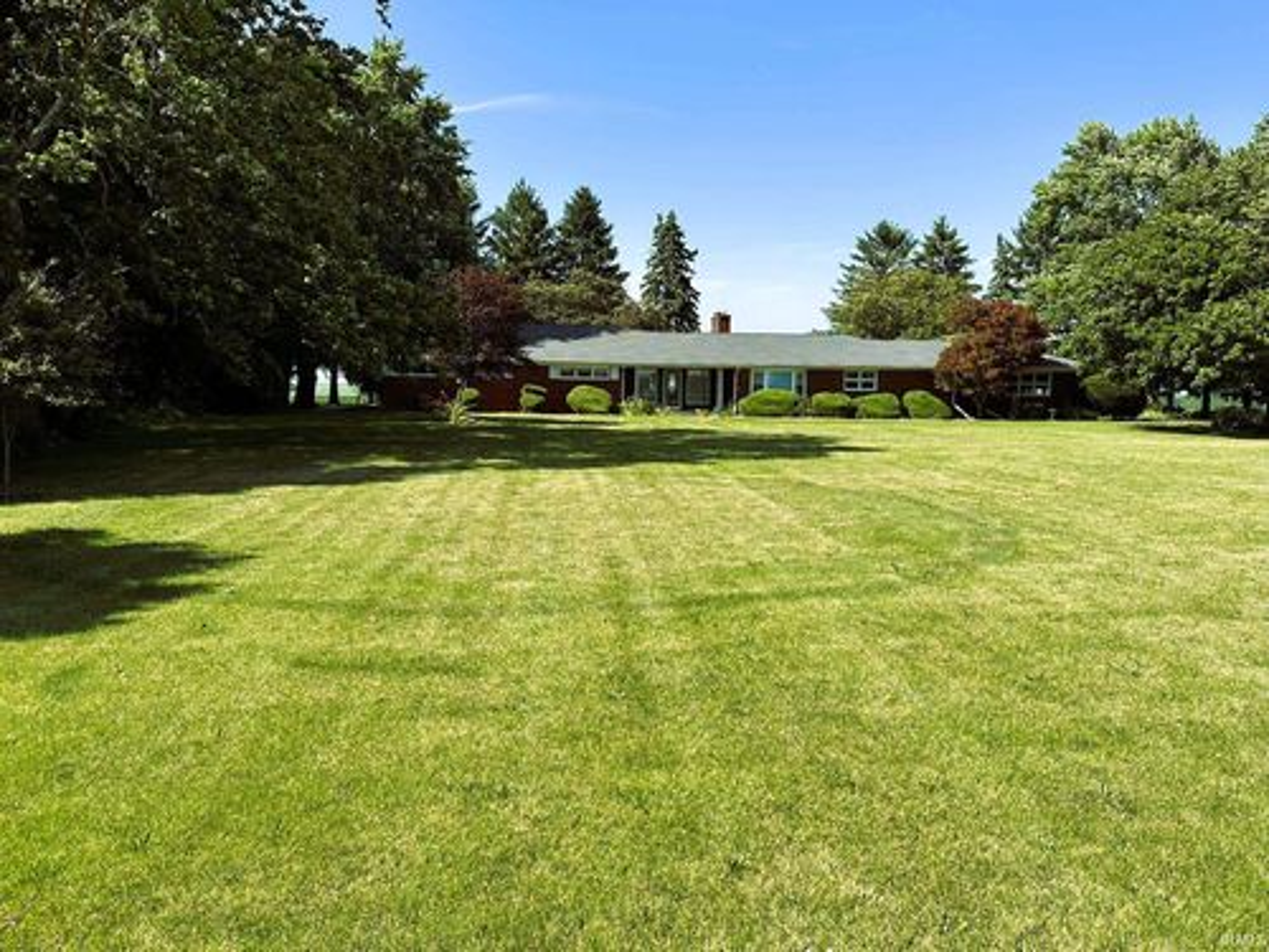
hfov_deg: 61.7
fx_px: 1063
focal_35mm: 29
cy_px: 476
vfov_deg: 48.2
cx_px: 634
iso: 80
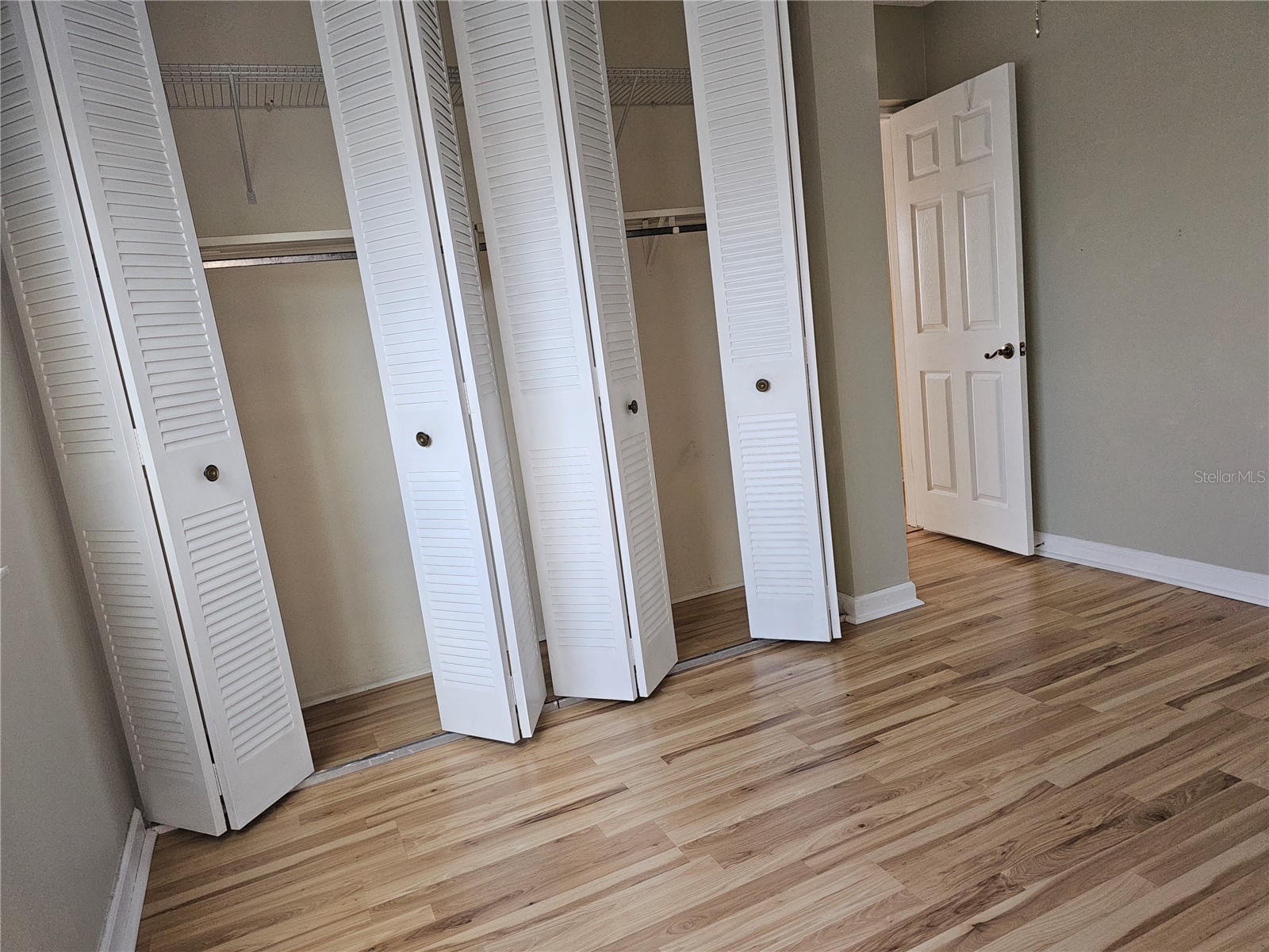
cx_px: 634
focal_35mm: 23
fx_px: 843
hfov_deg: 73.9
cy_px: 476
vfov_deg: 58.9
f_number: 1.7
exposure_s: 1/60
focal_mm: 6.3
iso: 125
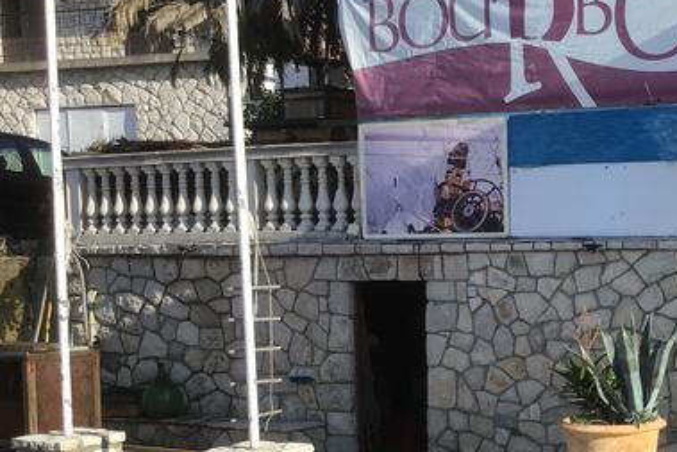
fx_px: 1279
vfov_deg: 19.9
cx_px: 686
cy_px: 345
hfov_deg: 27.8
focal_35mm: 68
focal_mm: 3.3
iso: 25
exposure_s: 1/1006
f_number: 2.4
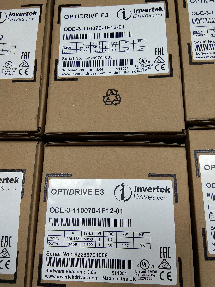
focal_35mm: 31
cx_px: 108
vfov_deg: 58.4
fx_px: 257
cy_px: 144
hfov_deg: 45.4
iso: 400
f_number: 2.2
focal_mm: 3.69
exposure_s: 1/33.3
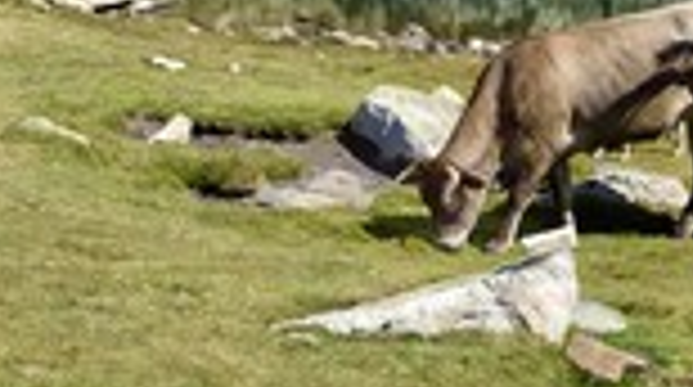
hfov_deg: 24.3
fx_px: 1578
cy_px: -176
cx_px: 128
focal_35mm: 86
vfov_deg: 13.3
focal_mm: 30
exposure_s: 1/200
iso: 200
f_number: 13
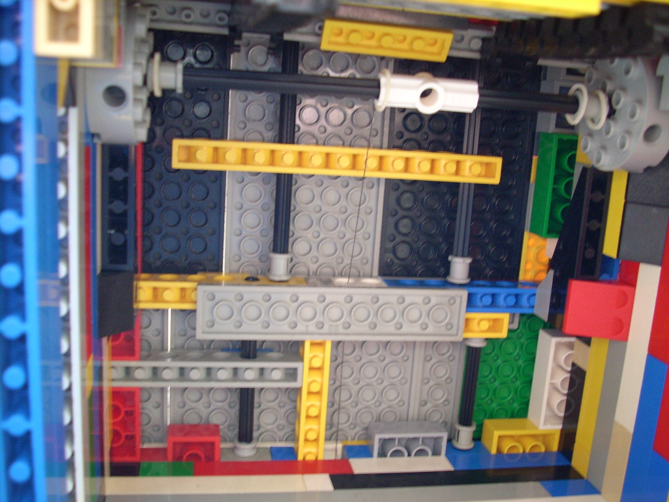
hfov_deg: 50.1
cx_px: 334
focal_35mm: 37
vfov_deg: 38.7
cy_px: 251
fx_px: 715
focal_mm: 6.2
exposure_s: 1/10.8
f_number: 2.8
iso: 200
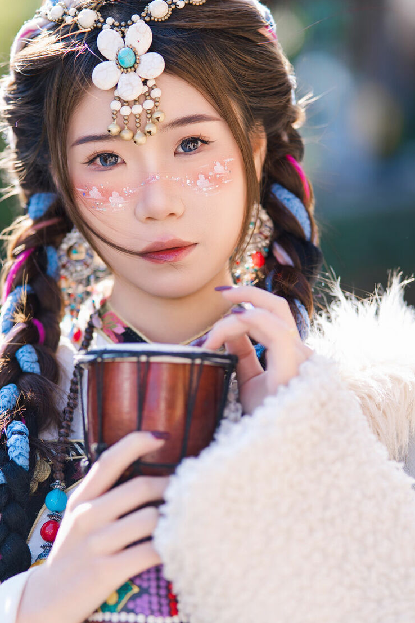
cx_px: 169
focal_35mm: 121
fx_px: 2091
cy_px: 320
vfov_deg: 16.9
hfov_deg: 11.3
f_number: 2
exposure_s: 1/640
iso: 125
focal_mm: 85
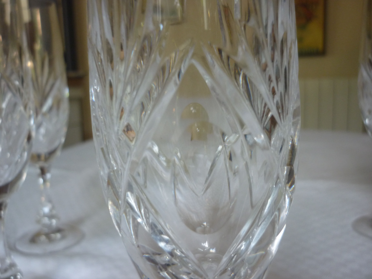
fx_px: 355
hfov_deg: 55.4
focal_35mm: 33
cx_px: 186
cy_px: 140
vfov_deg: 42.9
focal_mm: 5.5
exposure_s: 1/30
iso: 200
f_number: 2.8
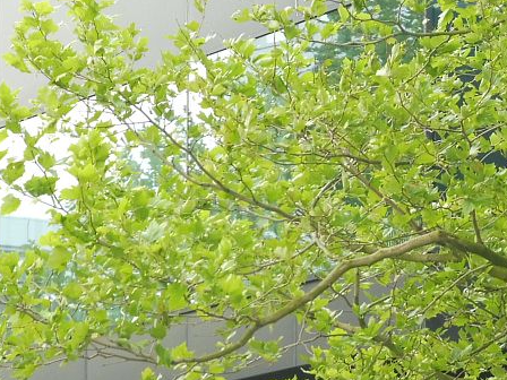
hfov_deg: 7.5
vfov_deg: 5.6
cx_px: 241
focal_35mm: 263
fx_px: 3852
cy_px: 346
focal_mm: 20.6
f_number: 5.3
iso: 200
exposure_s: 1/60
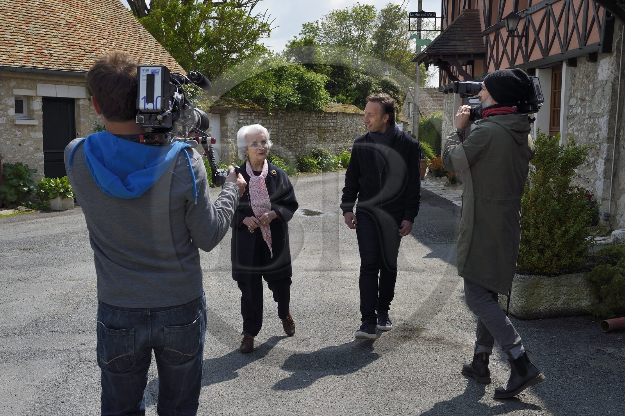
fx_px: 868
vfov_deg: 27.0
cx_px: 312
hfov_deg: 39.6
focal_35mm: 50
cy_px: 208
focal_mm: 50
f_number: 14
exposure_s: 1/400
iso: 500
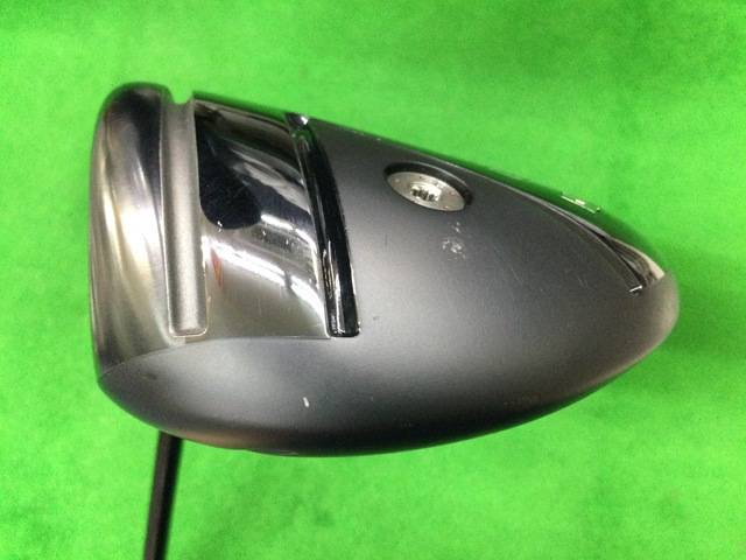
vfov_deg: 45.4
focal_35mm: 31
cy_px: 280
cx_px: 373
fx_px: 668
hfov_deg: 58.4
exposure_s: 1/20
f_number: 2.4
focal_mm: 3.3
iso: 200
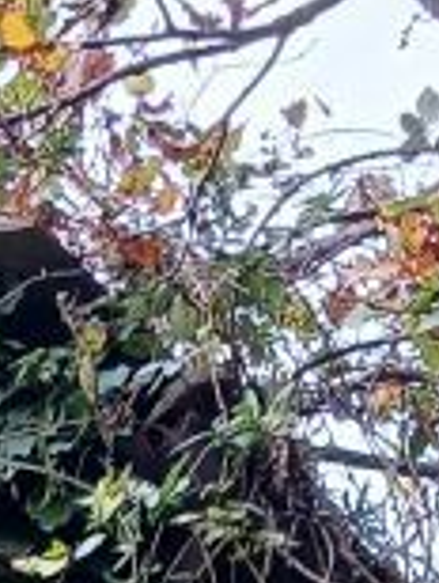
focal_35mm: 210
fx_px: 3541
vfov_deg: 8.4
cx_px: -148
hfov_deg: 7.0
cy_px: 1507
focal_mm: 4
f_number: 1.8
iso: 32
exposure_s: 1/50
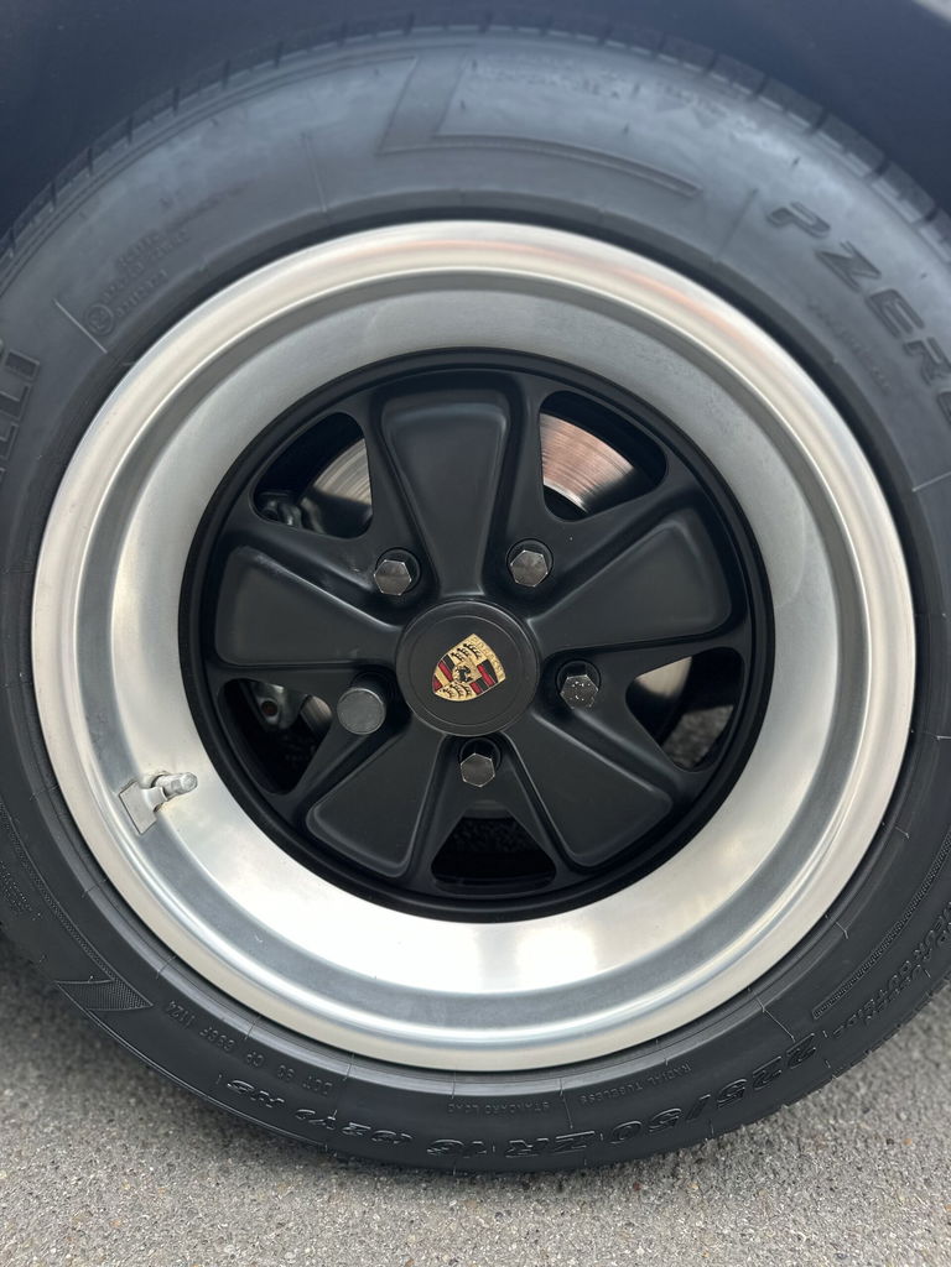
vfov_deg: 71.6
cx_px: 476
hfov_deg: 56.8
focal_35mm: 24
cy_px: 634
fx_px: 879
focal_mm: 6.86
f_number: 1.78
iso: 64
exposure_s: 1/147
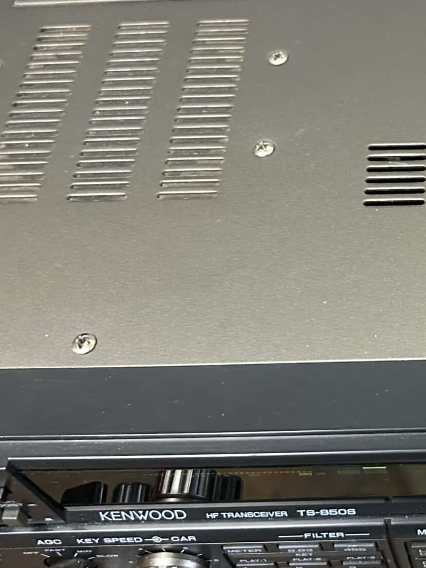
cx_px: 497
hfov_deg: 22.7
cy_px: 254
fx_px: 984
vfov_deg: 32.2
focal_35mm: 60
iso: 640
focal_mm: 5.7
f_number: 1.5
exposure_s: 1/40
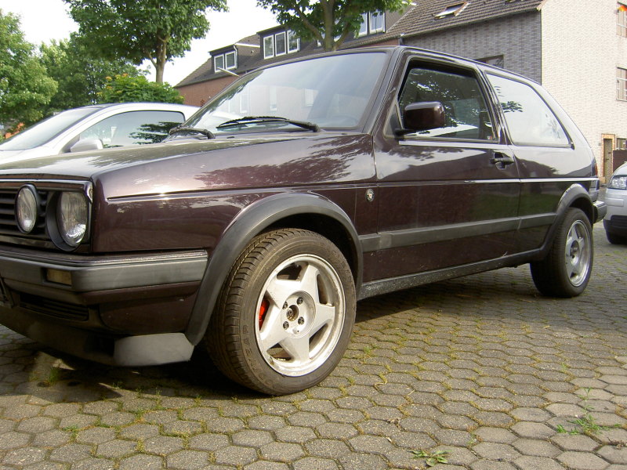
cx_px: 314
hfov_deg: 54.0
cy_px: 235
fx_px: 616
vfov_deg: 41.8
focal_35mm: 34
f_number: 2.8
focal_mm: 5.6
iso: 50
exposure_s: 1/250
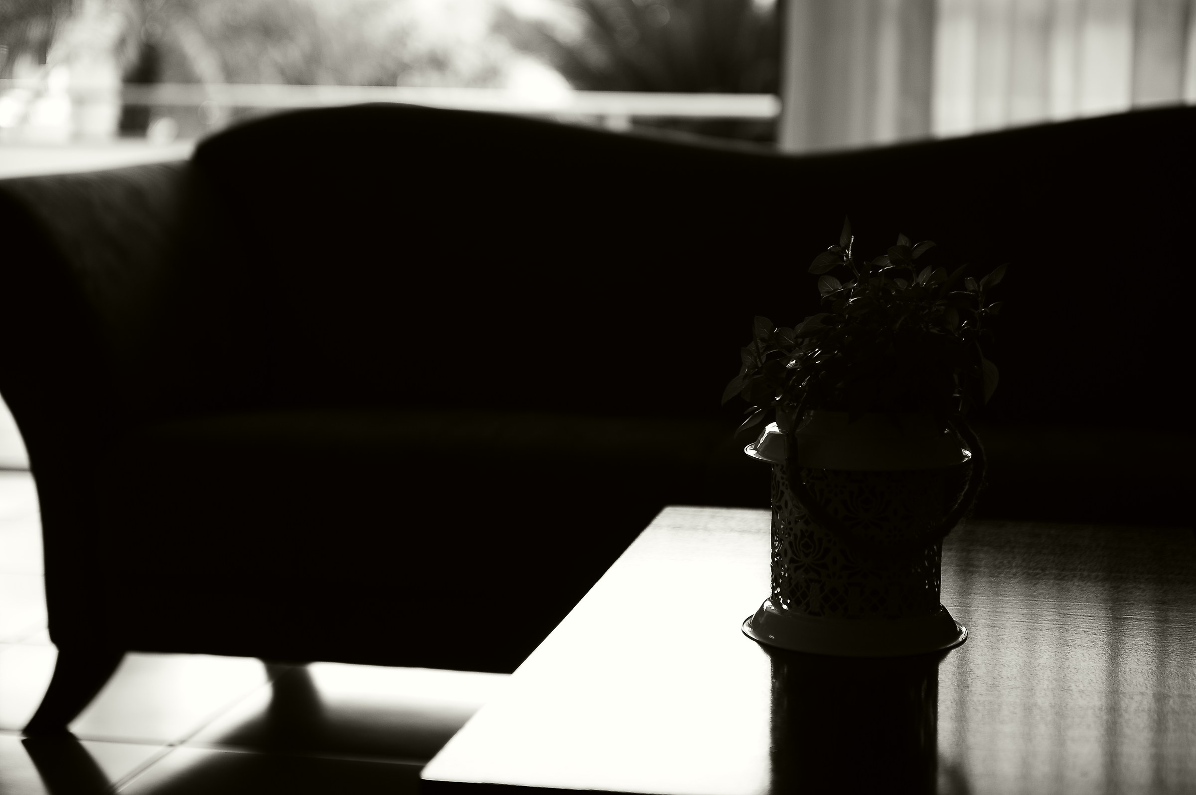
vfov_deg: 19.4
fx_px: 2324
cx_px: 598
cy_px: 398
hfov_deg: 28.9
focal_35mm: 70
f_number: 2.8
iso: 320
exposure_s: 1/125
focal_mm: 70
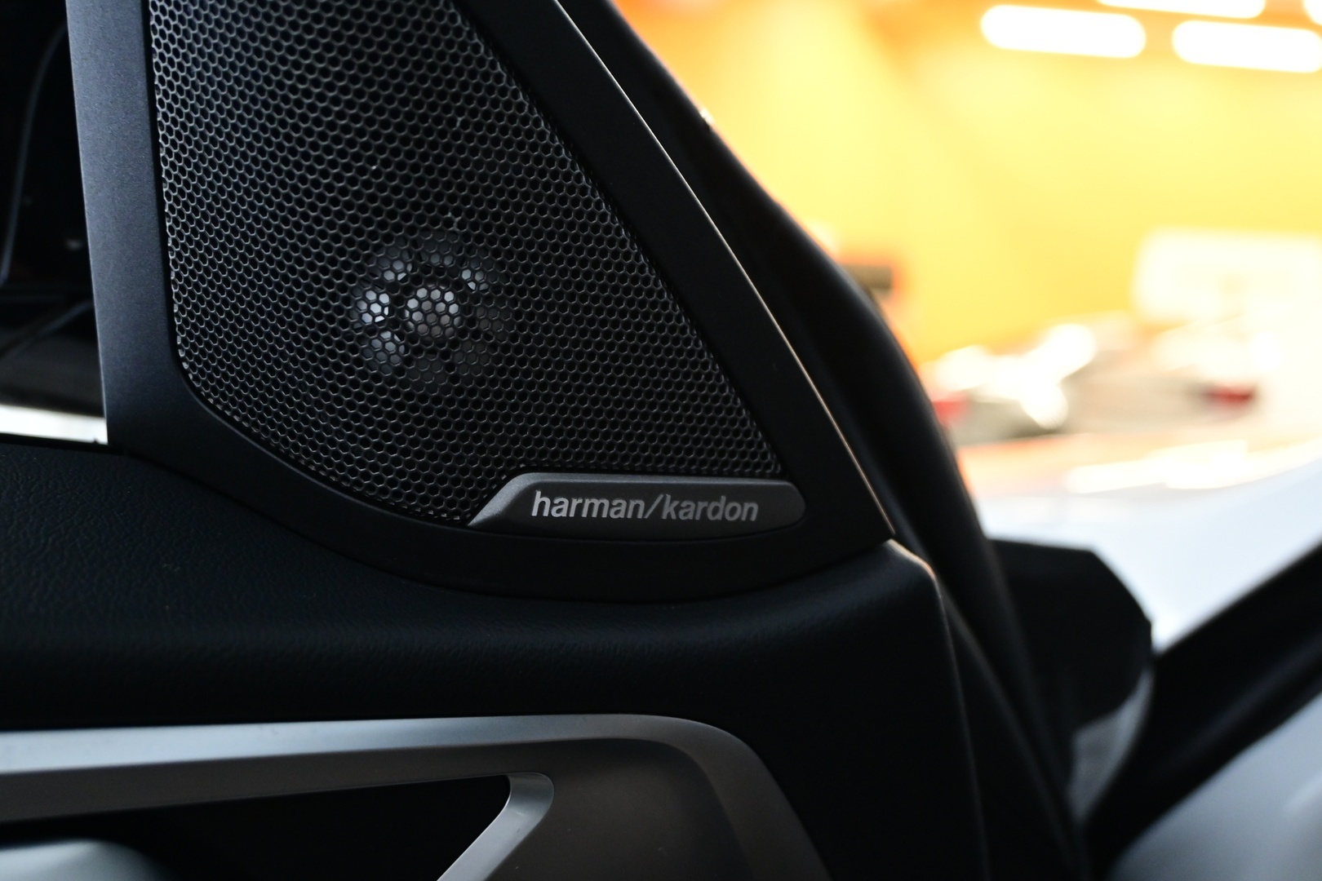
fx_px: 1652
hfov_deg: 43.6
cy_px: 440
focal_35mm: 45
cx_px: 661
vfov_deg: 29.9
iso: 1800
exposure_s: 1/50
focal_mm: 30
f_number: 4.8
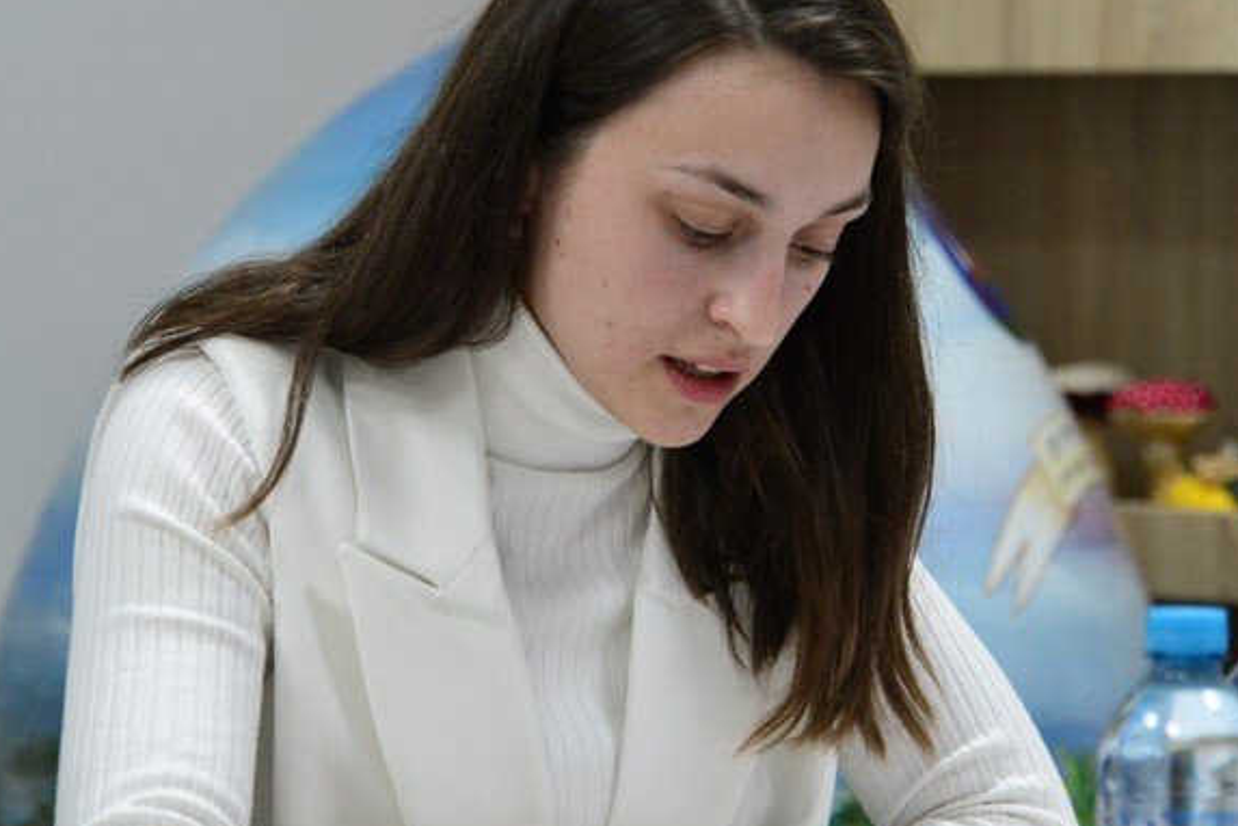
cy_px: 305
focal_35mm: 220
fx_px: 7565
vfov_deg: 6.2
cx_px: 637
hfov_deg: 9.4
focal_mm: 150
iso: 4500
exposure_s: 1/125
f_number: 5.6
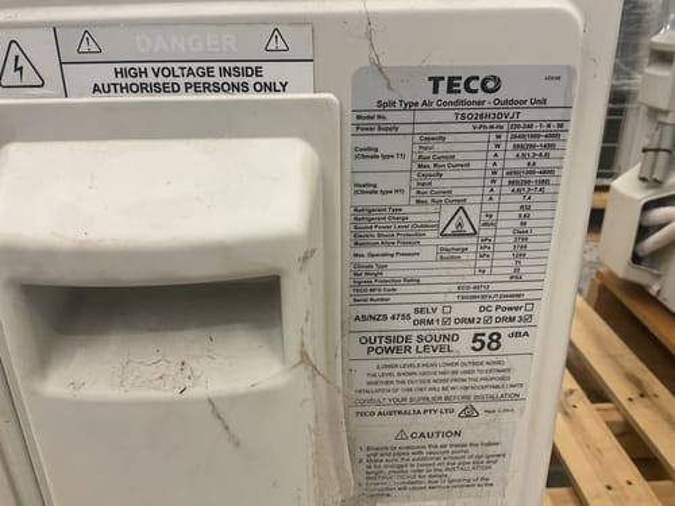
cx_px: 338
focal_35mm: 29
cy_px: 253
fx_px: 565
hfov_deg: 61.7
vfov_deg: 48.2
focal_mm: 3
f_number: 1.8
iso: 64
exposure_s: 1/50
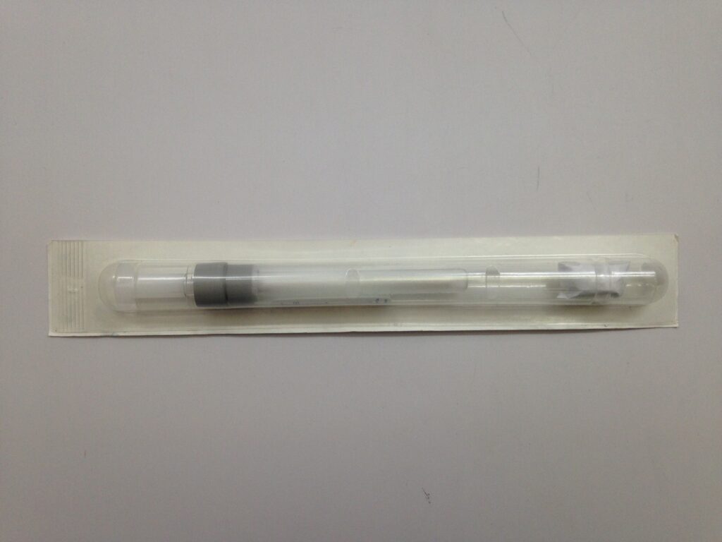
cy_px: 271
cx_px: 361
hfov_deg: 55.4
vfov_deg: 42.9
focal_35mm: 33
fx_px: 688
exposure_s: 1/120
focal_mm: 4.12
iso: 80
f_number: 2.4
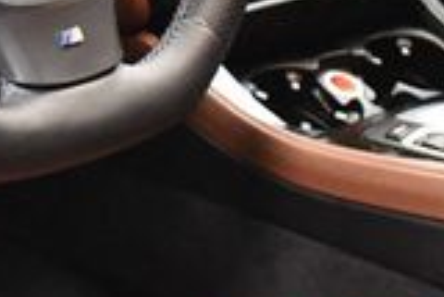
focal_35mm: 144
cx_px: -80
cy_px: -92
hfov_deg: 13.8
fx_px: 1778
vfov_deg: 9.4
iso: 4500
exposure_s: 1/60
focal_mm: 18
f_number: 3.5
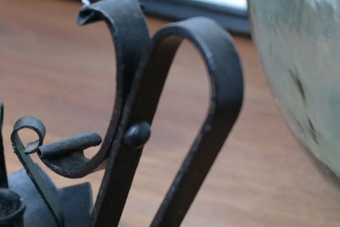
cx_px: 126
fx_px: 1521
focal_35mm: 161
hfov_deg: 12.7
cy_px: 294
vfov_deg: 8.4
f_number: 5
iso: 1600
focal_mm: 38
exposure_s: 1/60
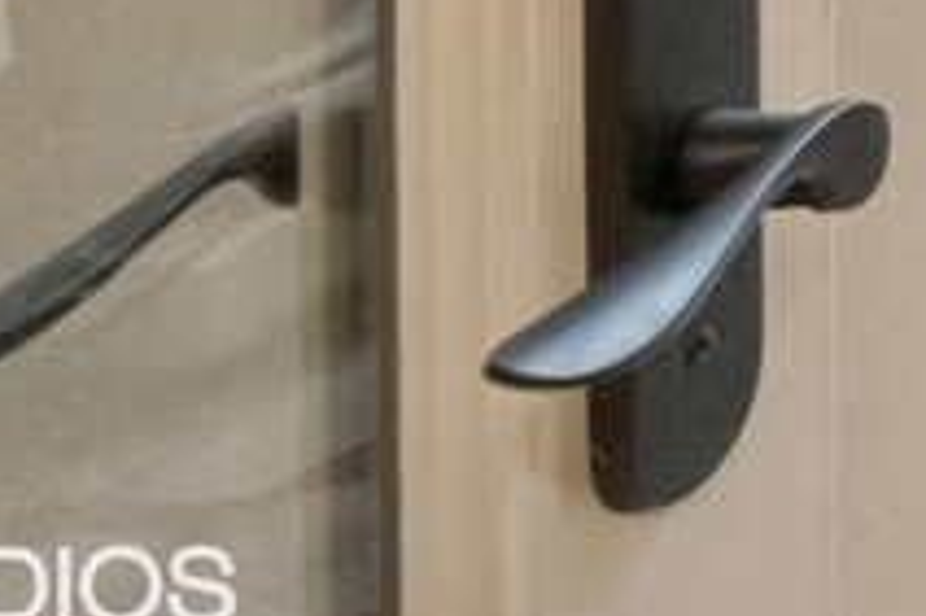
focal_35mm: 115
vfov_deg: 8.2
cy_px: -1678
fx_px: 2956
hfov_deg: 10.8
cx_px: 2874
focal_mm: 15
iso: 200
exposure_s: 1/125
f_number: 8
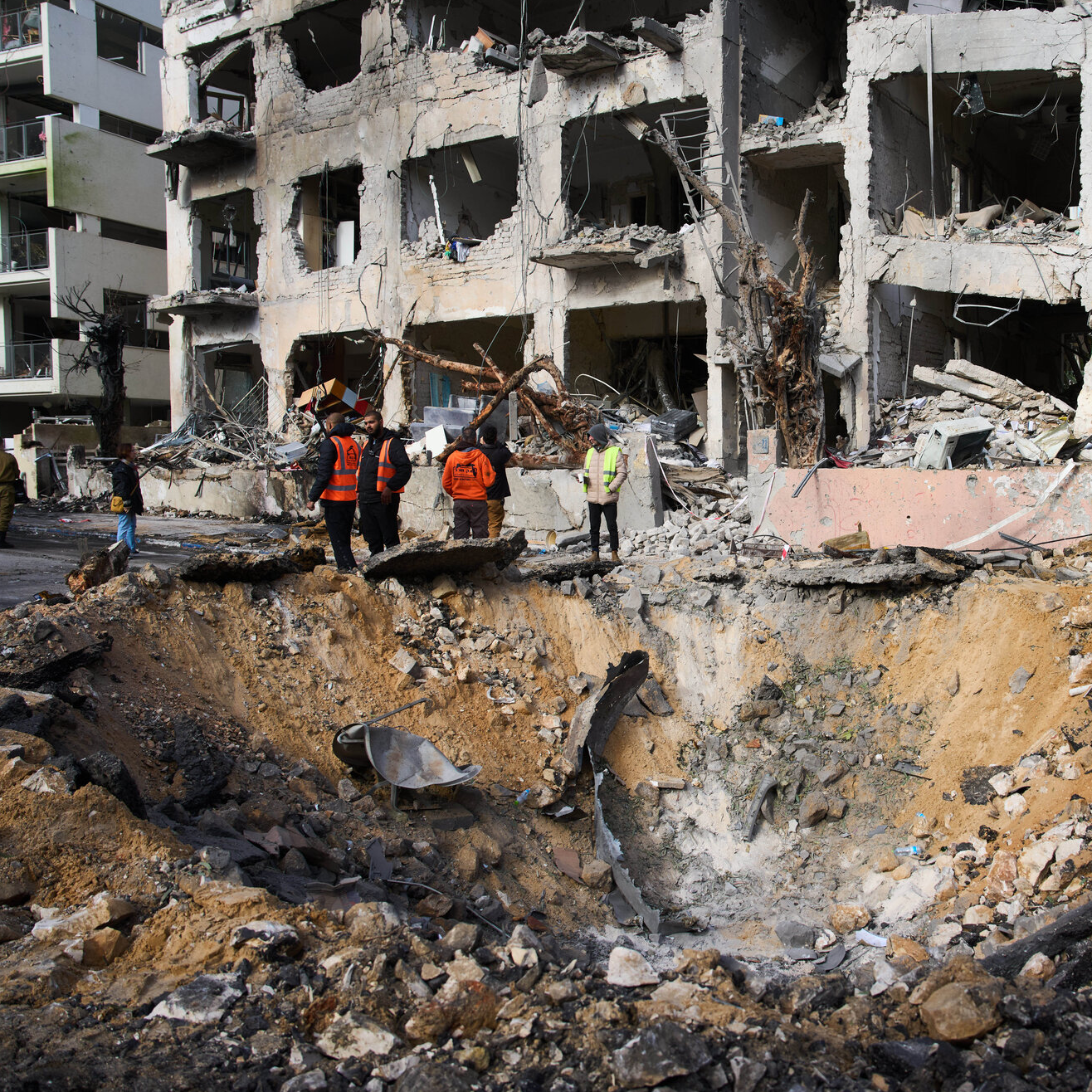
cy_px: 547
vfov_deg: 52.5
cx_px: 745
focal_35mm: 31
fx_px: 1106
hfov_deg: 51.4
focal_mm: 24
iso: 200
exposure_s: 1/1600
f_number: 3.5
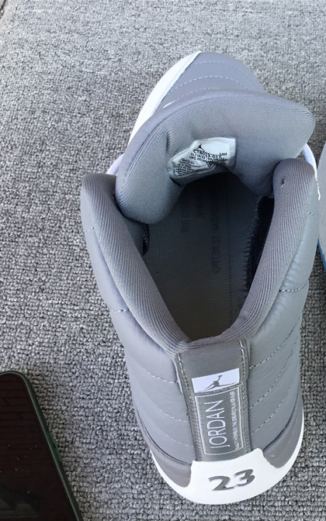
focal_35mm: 44
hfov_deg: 27.8
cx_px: 311
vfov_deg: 45.3
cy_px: 261
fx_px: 625
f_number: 2.4
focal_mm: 3.3
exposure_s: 1/120
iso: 40
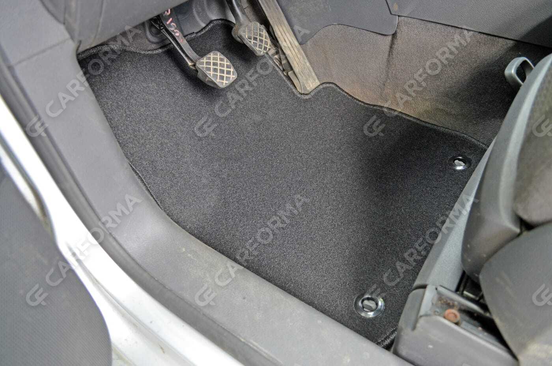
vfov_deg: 47.7
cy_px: 183
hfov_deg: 67.5
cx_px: 276
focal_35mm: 27
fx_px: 413
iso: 560
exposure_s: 1/60
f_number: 4
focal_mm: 18
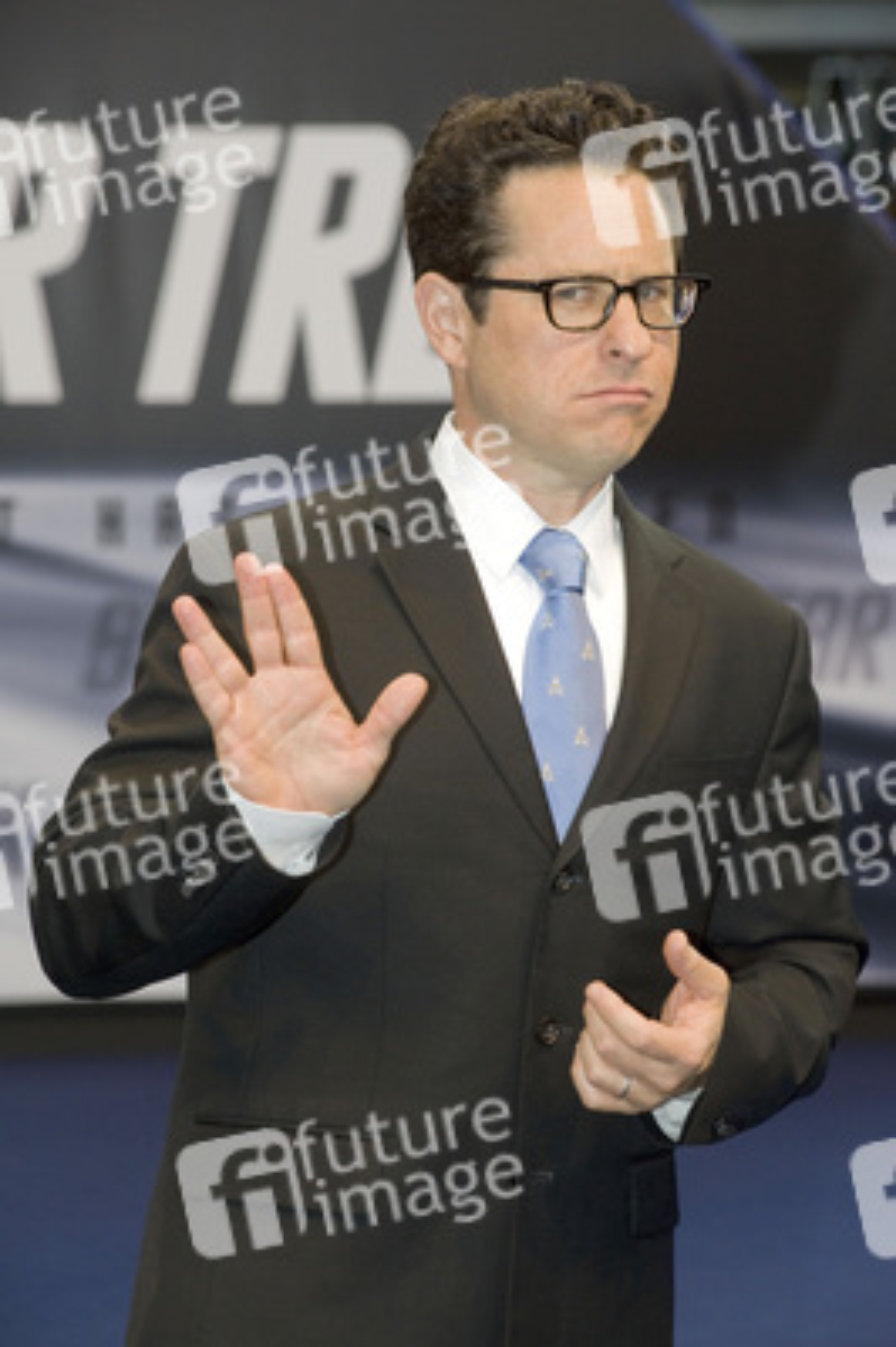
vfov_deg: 15.2
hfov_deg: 10.1
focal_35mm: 135
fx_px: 5048
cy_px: 674
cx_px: 448
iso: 1600
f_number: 9
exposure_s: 1/250
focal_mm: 135
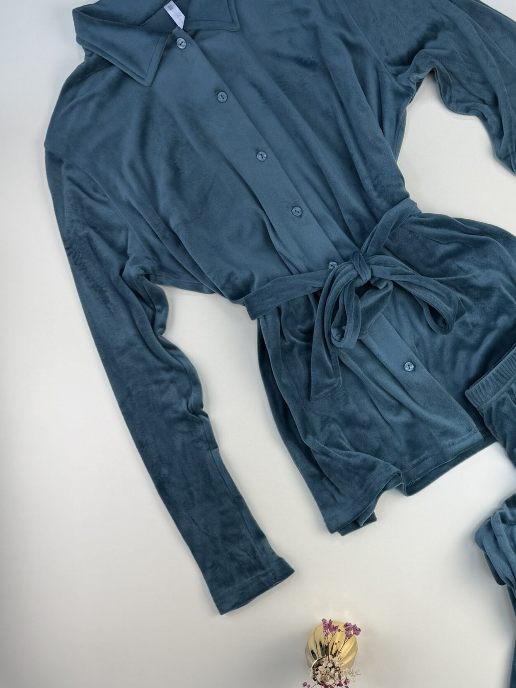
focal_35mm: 37
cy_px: 323
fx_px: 736
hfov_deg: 37.6
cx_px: 394
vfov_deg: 50.1
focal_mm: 6.76
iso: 80
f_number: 1.78
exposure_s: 1/575
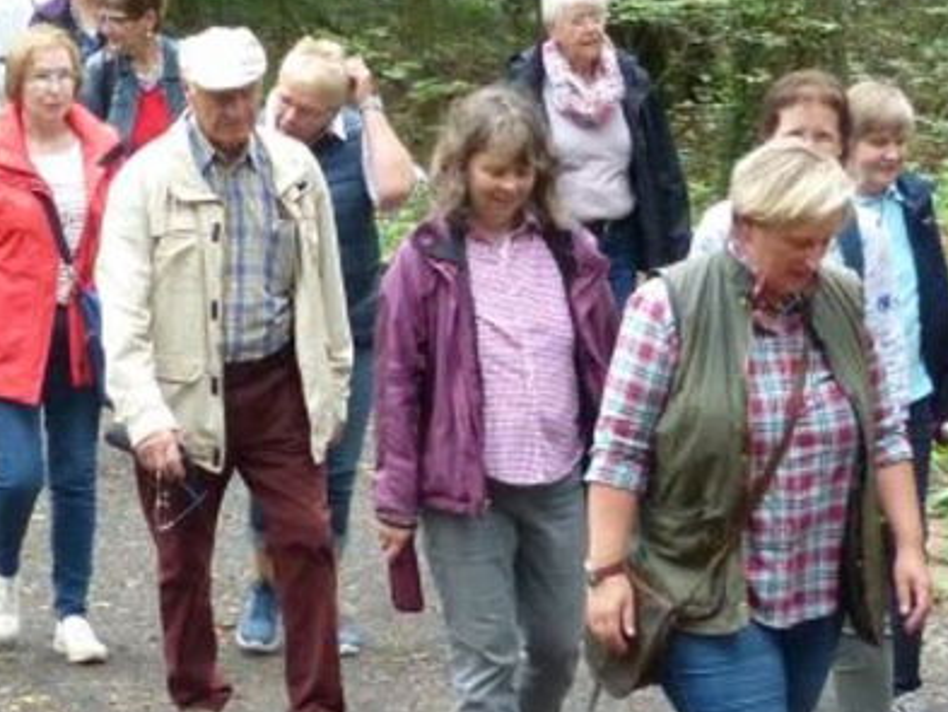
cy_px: 162
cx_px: 186
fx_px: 4684
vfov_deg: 8.7
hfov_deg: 11.5
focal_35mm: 171
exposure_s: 1/60
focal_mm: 7.6
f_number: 2.8
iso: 400
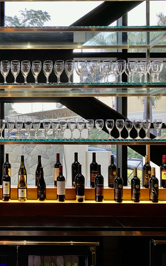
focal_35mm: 37
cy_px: 133
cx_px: 8
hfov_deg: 32.3
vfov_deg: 52.7
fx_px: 268
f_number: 1.8
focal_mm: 4.25
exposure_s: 1/60
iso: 250
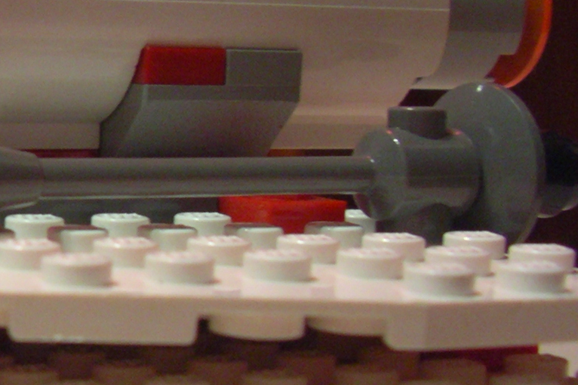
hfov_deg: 19.0
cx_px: -131
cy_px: 290
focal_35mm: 101
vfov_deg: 13.5
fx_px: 1621
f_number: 2.8
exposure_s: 1/4
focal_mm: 5.7
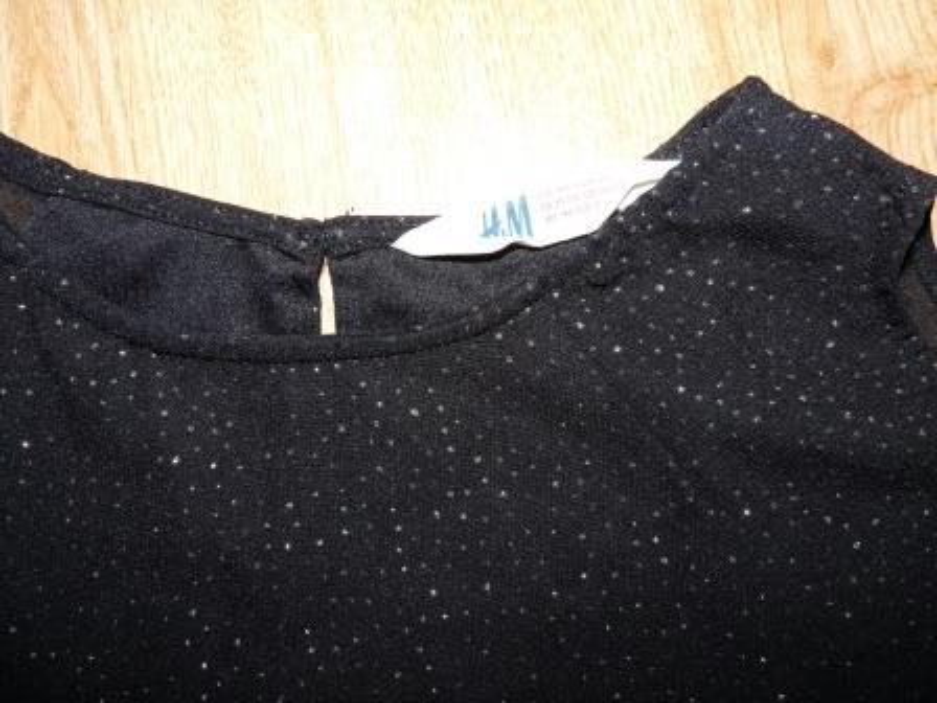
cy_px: 352
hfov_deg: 65.3
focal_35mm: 27
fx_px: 731
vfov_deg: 51.4
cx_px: 468
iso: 100
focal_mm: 4.8
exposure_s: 1/125
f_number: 4
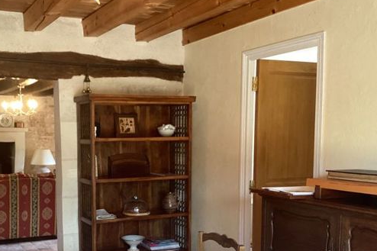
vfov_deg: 28.9
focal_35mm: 46
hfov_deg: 42.2
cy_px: 179
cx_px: 126
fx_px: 482
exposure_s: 1/50
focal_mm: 3.3
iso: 200
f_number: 2.4
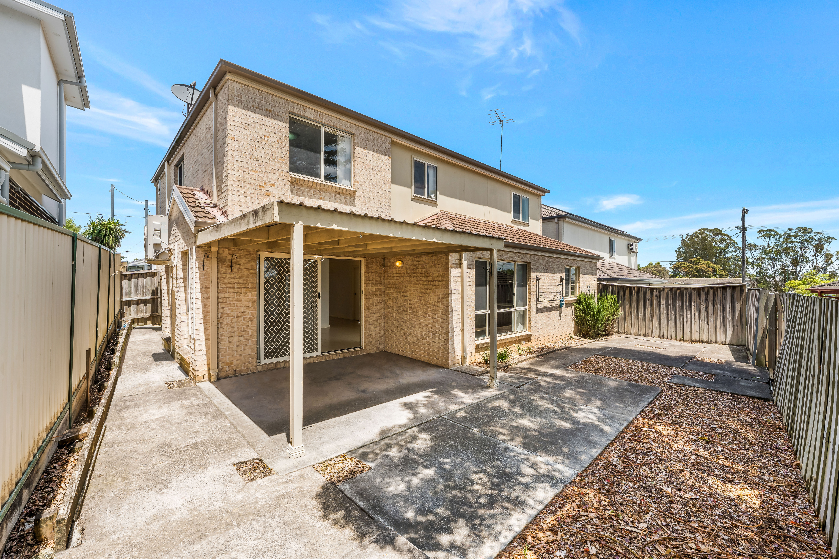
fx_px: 326
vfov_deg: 81.2
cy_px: 280
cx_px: 420
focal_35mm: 14
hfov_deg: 104.3
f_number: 11
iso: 640
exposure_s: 1/60
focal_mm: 14
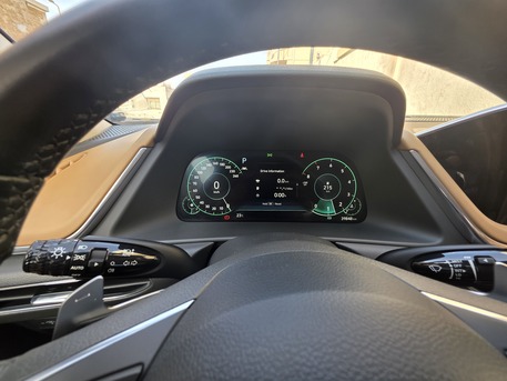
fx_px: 190
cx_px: 254
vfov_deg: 89.9
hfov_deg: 106.2
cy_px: 190
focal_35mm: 13
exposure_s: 1/50
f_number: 1.9
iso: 25
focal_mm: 2.2
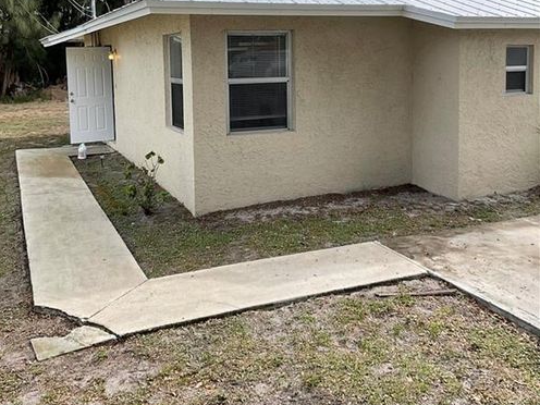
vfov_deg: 36.0
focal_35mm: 39
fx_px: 608
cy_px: 105
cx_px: 269
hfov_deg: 47.9
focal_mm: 3
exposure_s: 1/635
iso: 16
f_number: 1.8
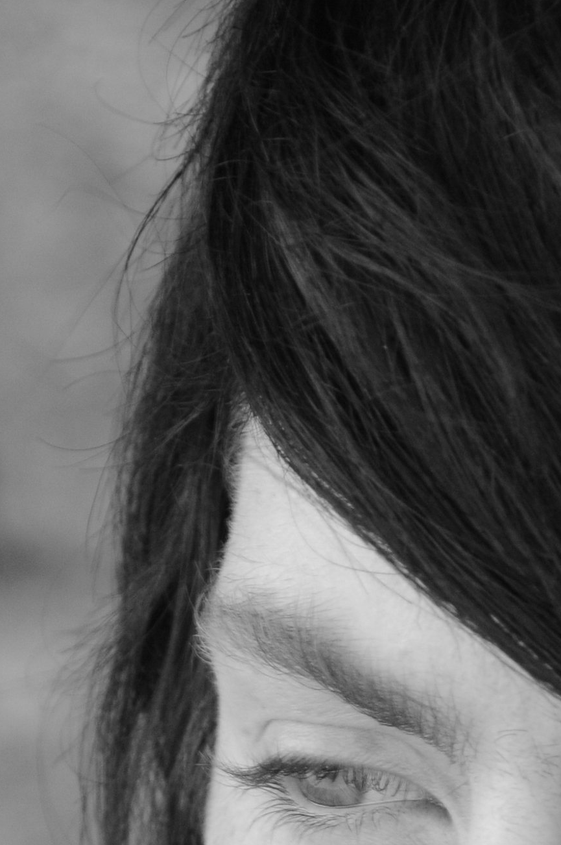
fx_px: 10671
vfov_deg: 4.5
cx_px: 466
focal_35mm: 455
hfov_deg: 3.0
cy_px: 1142
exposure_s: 1/60
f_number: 9
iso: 400
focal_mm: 105
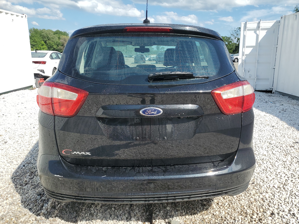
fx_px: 225
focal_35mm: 26
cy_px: 112
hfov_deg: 67.3
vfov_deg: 53.1
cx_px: 150
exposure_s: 1/2500
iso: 50
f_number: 1.5
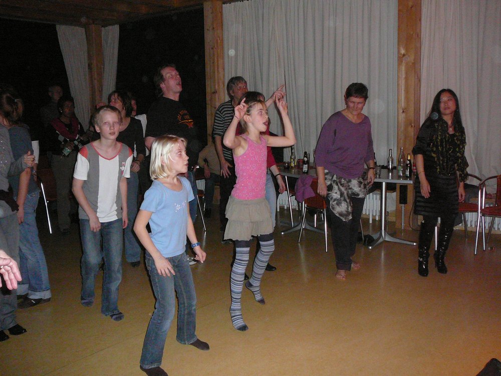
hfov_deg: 52.6
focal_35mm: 35
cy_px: 188
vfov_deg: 40.7
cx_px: 250
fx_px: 507
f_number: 2.8
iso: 400
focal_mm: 5.2
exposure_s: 1/30
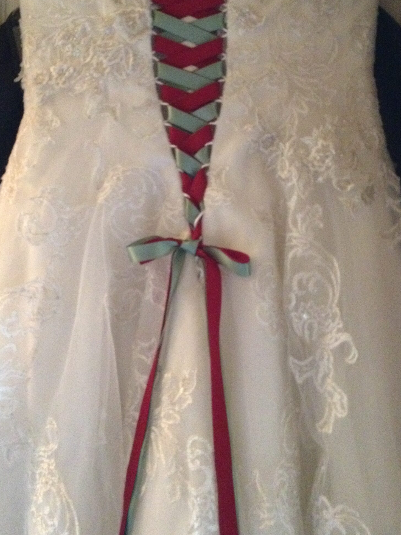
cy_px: 199
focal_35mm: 46
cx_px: 189
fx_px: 710
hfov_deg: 31.5
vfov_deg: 40.9
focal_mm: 4.28
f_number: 2.4
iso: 640
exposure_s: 1/15
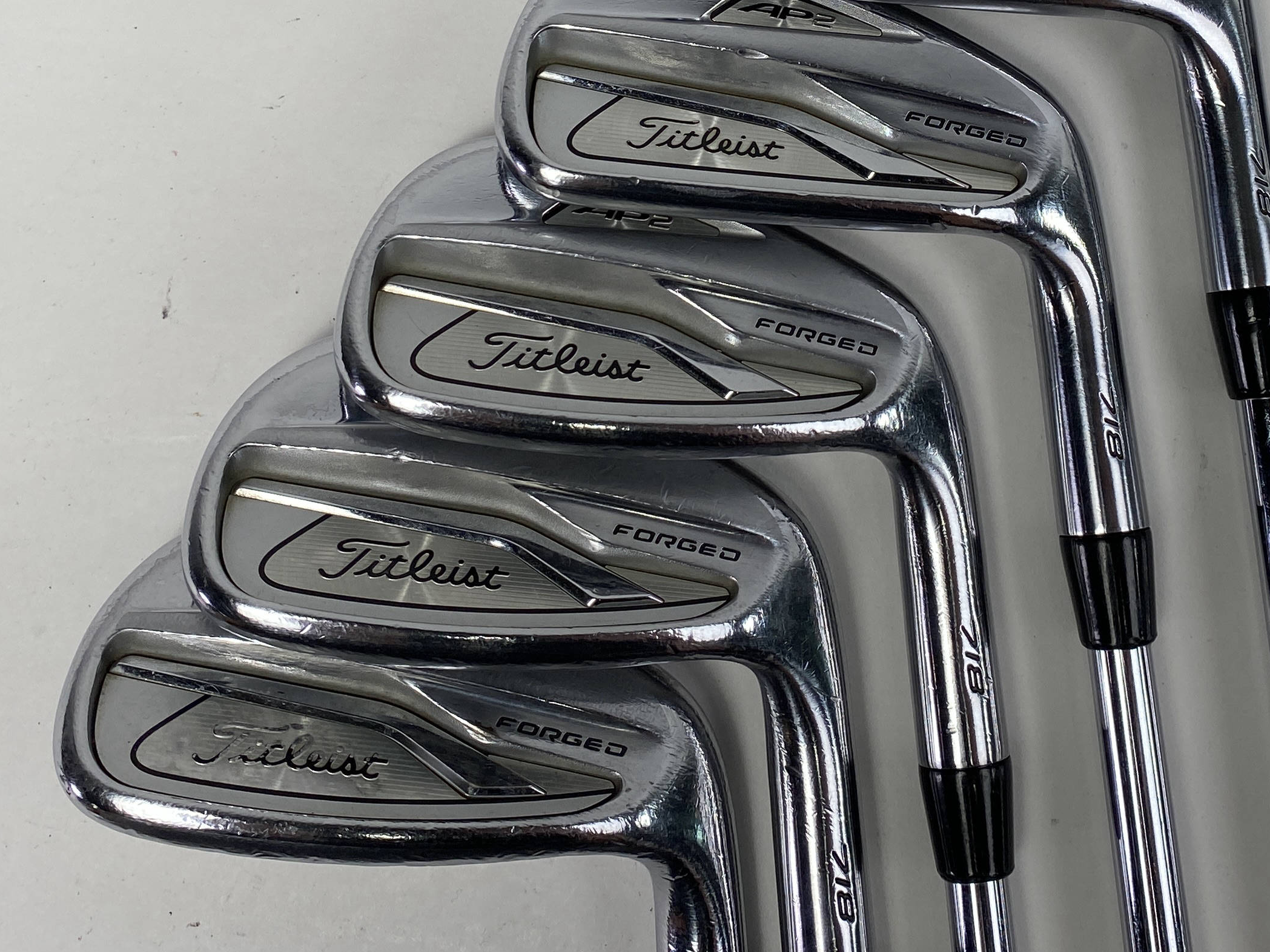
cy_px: 78
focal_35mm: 50
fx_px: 1834
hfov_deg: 37.9
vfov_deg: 27.9
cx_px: 812
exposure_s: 1/377
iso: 32
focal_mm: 4.25
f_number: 1.8
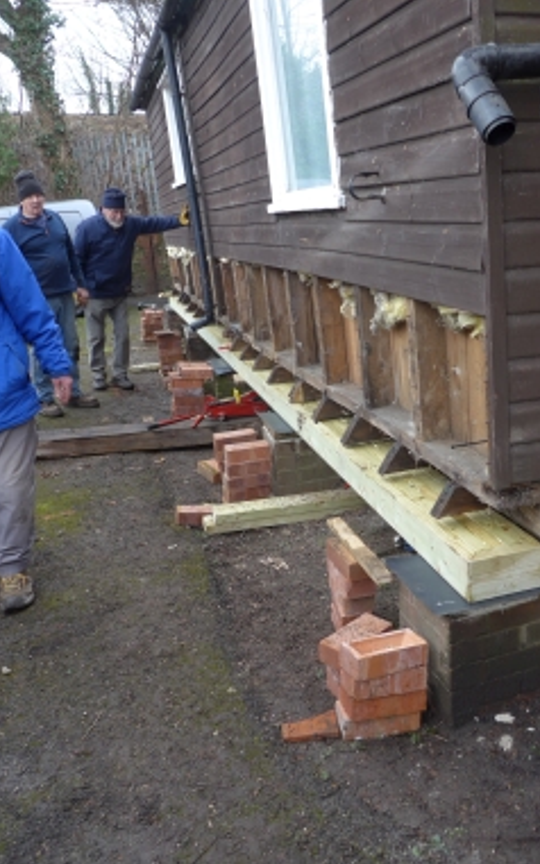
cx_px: 322
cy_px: 433
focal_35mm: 31
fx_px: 730
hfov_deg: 40.4
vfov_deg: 61.2
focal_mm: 6
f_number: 2.8
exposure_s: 1/125
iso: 80
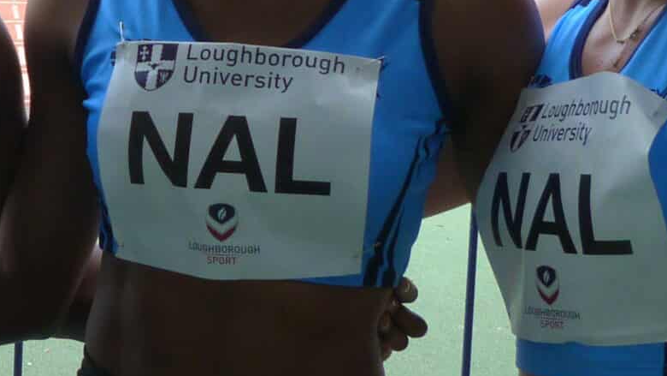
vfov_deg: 10.2
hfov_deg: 17.8
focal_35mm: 118
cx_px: 28
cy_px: 25
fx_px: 2087
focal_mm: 5.8
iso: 100
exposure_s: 1/125
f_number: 4
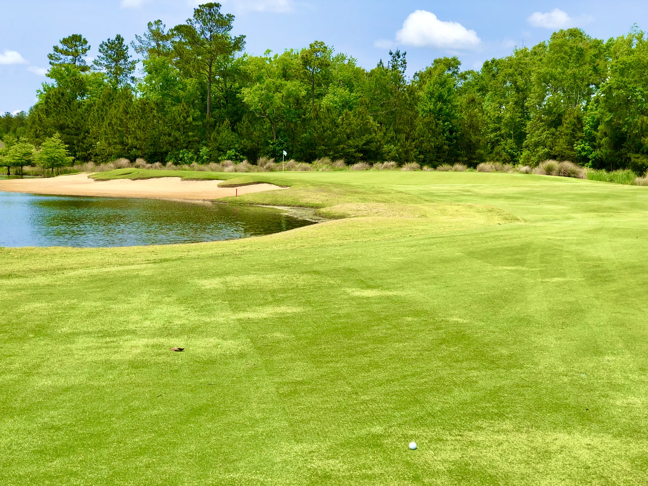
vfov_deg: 25.7
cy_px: 243
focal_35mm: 57
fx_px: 1067
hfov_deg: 33.8
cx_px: 324
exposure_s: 1/666
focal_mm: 6.6
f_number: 2.8
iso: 20
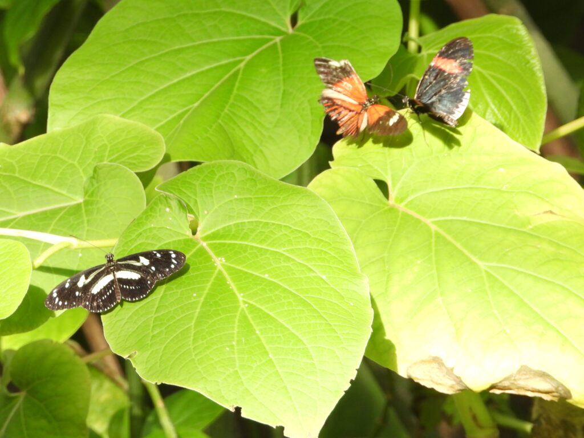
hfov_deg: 2.1
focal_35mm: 930
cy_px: 219
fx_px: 15690
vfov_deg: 1.6
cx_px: 292
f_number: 5.6
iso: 400
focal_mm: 167
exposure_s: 1/125
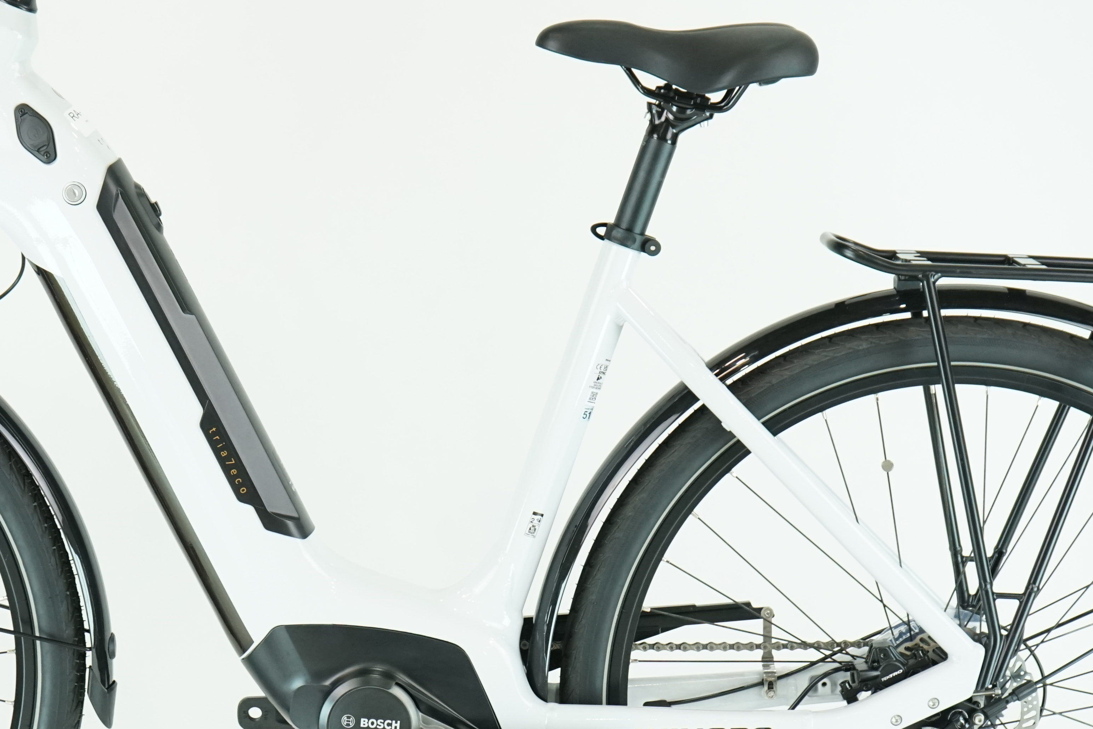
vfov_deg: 12.8
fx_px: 3248
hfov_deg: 19.0
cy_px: 416
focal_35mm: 107
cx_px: 337
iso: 1600
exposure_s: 1/200
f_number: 5.6
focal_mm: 55
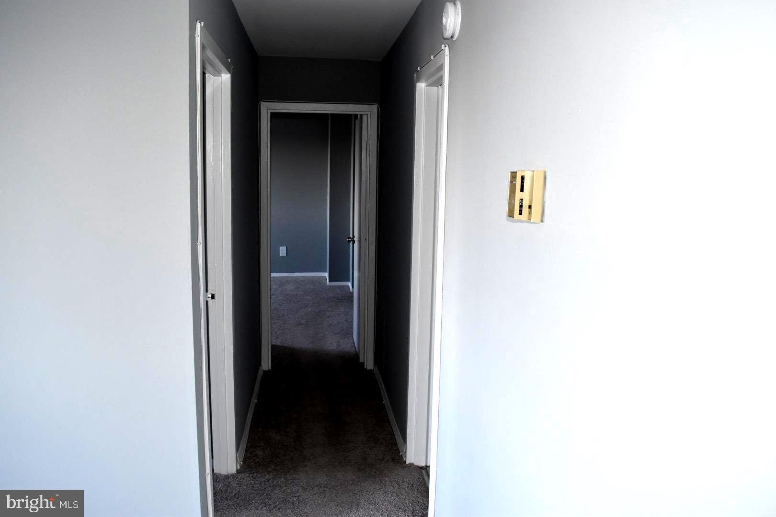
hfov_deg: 67.4
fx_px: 582
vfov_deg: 47.9
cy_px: 258
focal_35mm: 27
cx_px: 388
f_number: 5.6
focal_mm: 18
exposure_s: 1/125
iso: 800
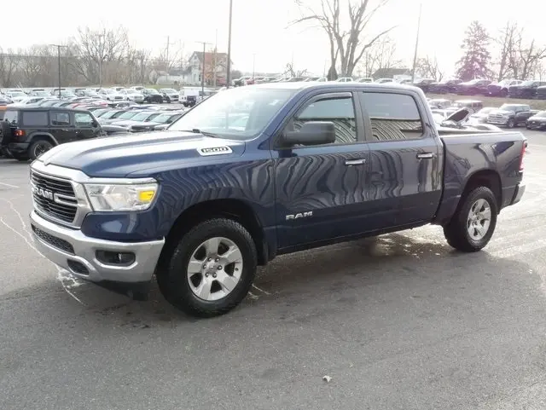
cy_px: 205
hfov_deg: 53.9
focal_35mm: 34
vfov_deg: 41.8
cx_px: 273
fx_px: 537
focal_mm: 17
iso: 1250
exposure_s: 1/60
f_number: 20
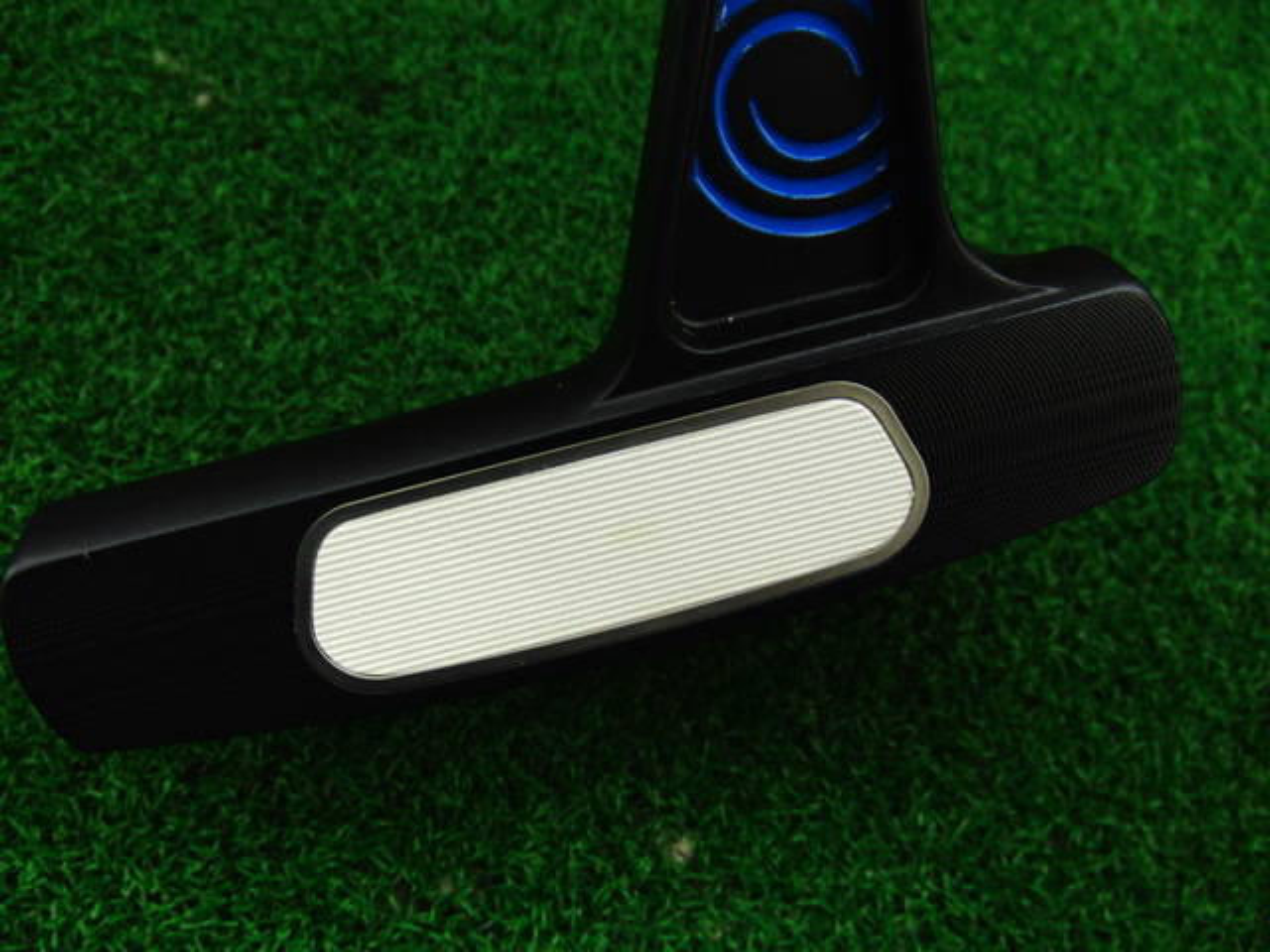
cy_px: 476
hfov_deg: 50.1
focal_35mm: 37
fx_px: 1357
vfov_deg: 38.7
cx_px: 635
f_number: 3.6
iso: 400
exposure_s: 1/60
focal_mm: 6.42
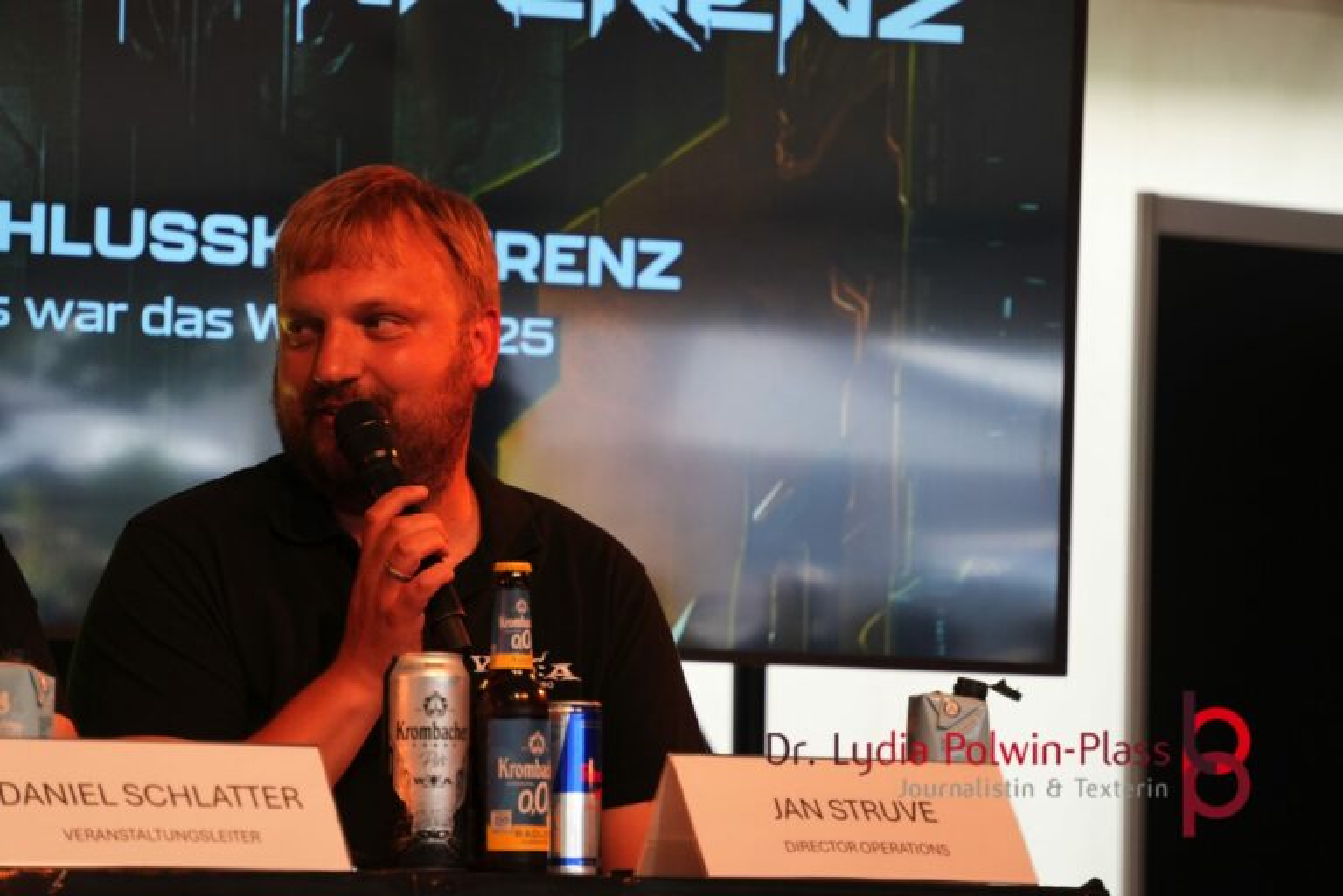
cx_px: 672
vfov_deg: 7.1
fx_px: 7218
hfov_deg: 10.6
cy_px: 448
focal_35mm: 194
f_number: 5.6
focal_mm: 129
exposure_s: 1/200
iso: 1000
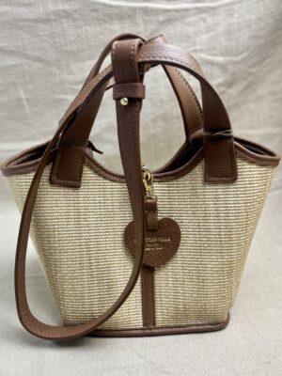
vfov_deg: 67.3
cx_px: 141
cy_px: 188
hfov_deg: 53.1
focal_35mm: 26
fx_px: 282
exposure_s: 1/112
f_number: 1.6
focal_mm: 5.1
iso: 32
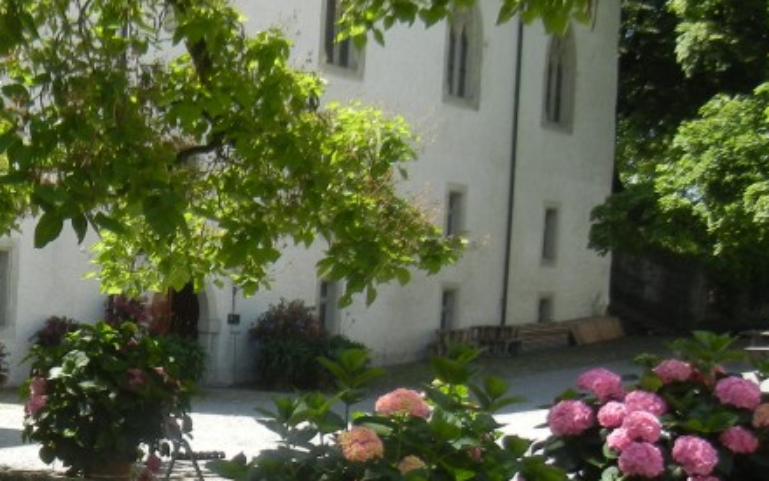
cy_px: 413
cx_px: -79
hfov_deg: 25.8
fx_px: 1551
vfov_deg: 17.4
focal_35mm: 74
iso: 160
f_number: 3.5
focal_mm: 5.4
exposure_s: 1/434
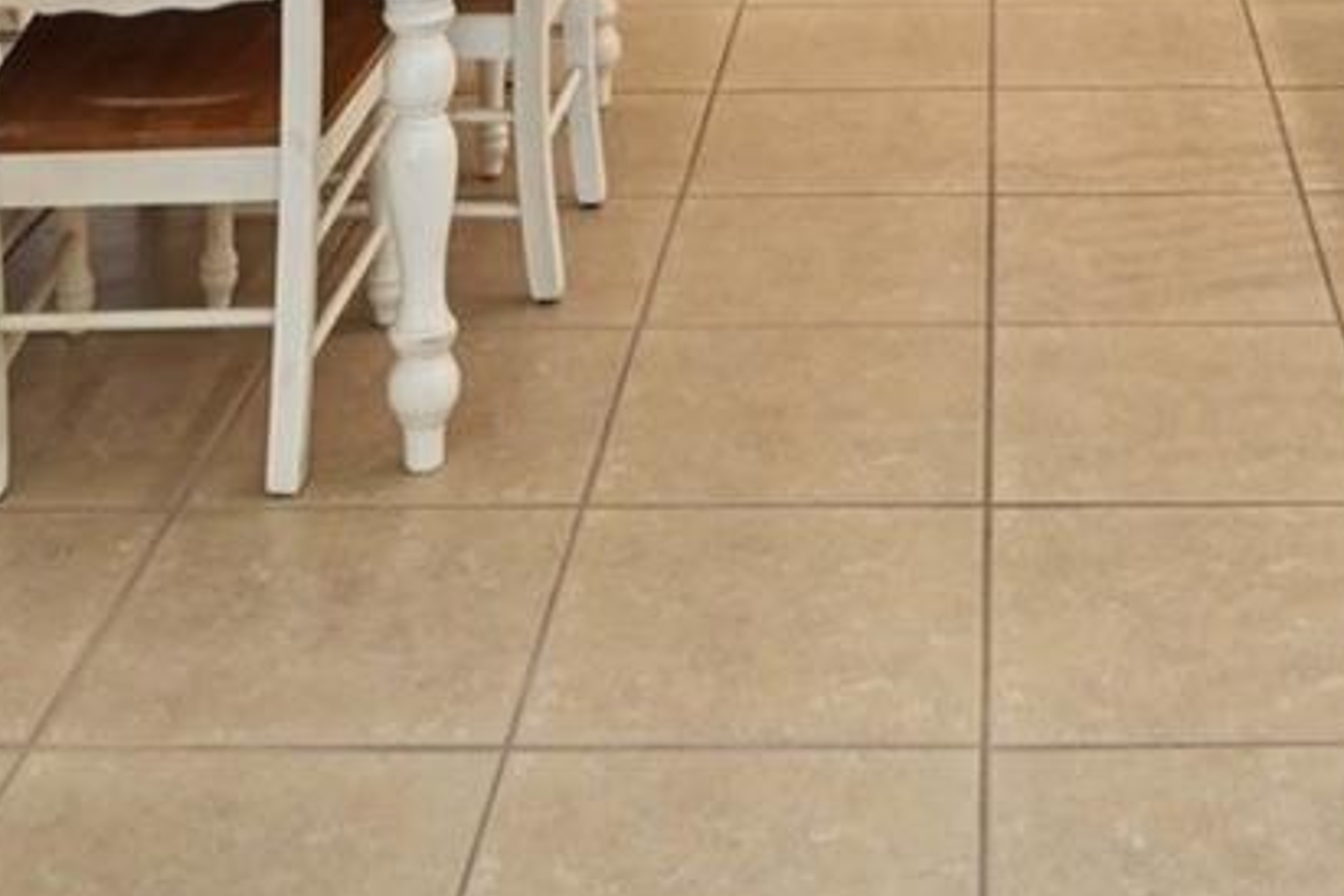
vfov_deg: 15.9
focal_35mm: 70
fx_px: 2613
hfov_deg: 28.5
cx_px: 971
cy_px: -804
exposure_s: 1/8
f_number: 8
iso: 400
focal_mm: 18
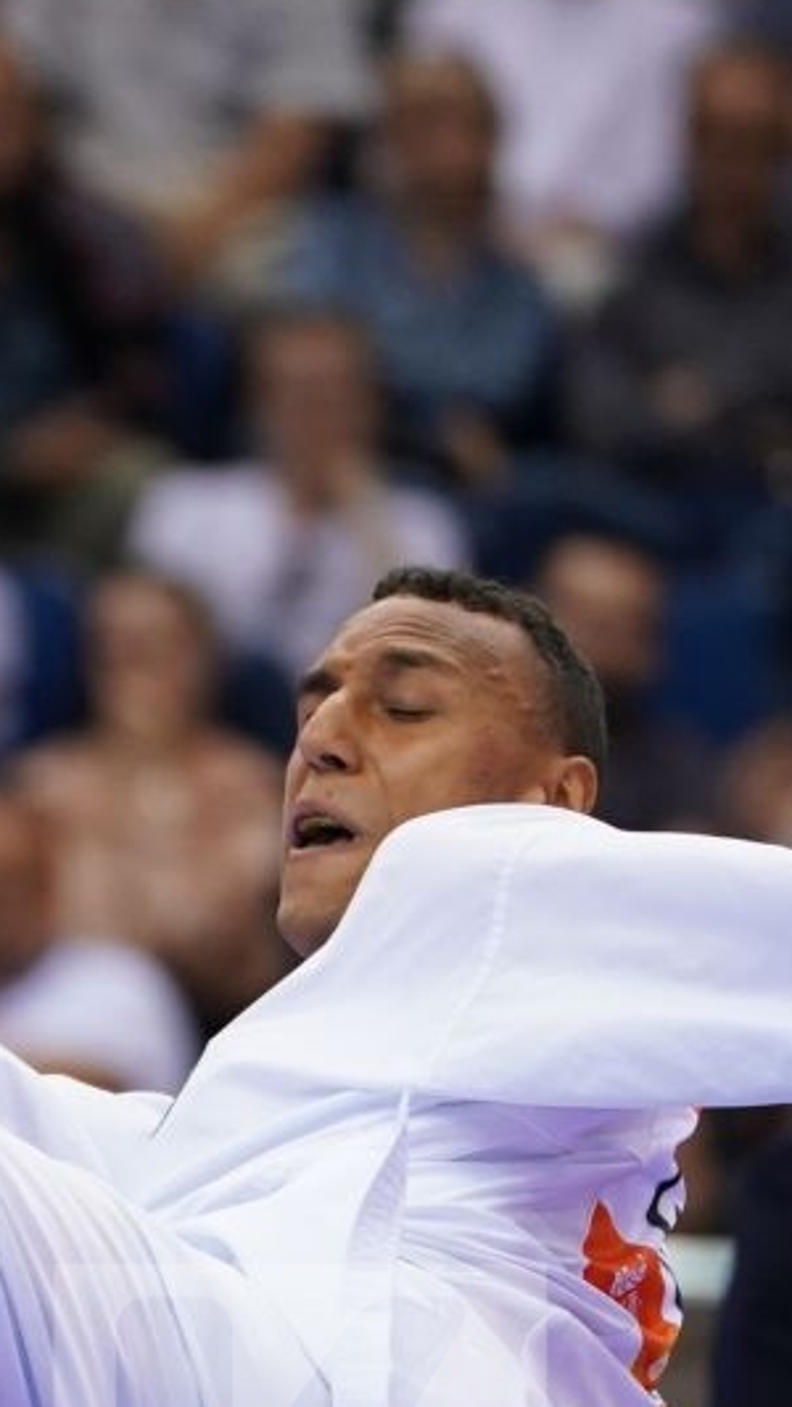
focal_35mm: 700
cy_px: 1505
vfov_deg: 3.1
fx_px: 26122
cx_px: -594
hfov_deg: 1.7
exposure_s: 1/1000
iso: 1250
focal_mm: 198
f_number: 2.8
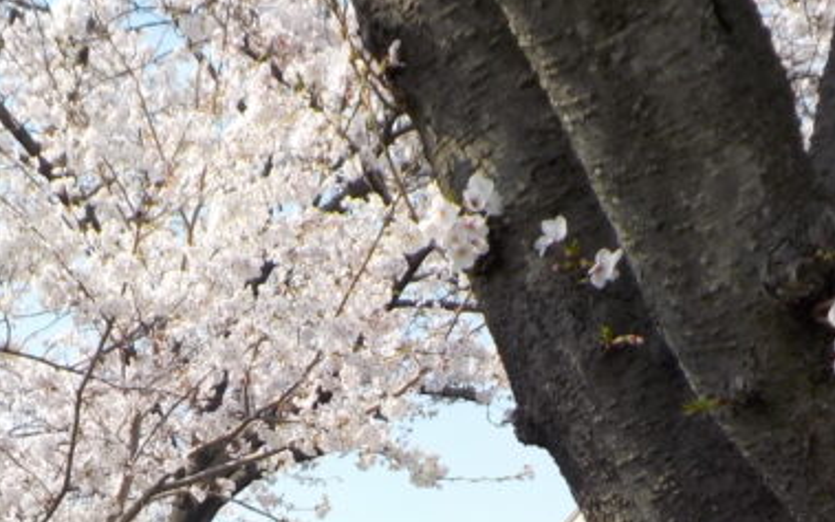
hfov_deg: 24.0
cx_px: 313
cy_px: 740
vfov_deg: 14.4
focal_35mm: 86
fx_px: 1957
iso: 125
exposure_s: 1/1000
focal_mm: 4.1
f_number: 3.3
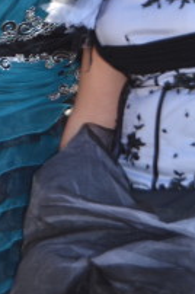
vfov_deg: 13.4
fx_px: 1223
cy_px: -51
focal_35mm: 150
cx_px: 68
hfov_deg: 9.1
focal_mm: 42
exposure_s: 1/125
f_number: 5
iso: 100
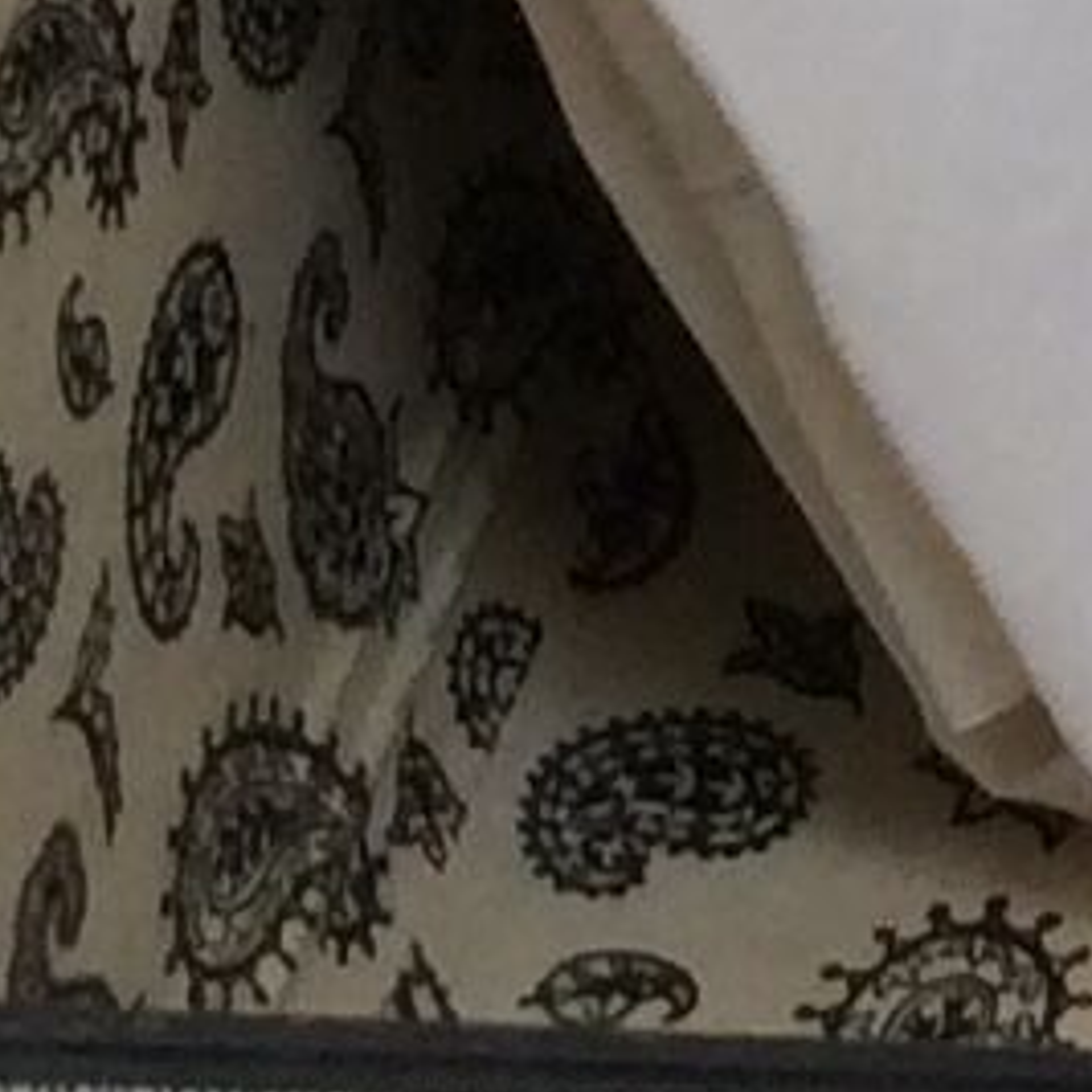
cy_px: -1084
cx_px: 3489
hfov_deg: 5.9
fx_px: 9779
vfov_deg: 6.2
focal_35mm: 274
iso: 40
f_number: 2.4
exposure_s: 1/50
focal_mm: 3.3
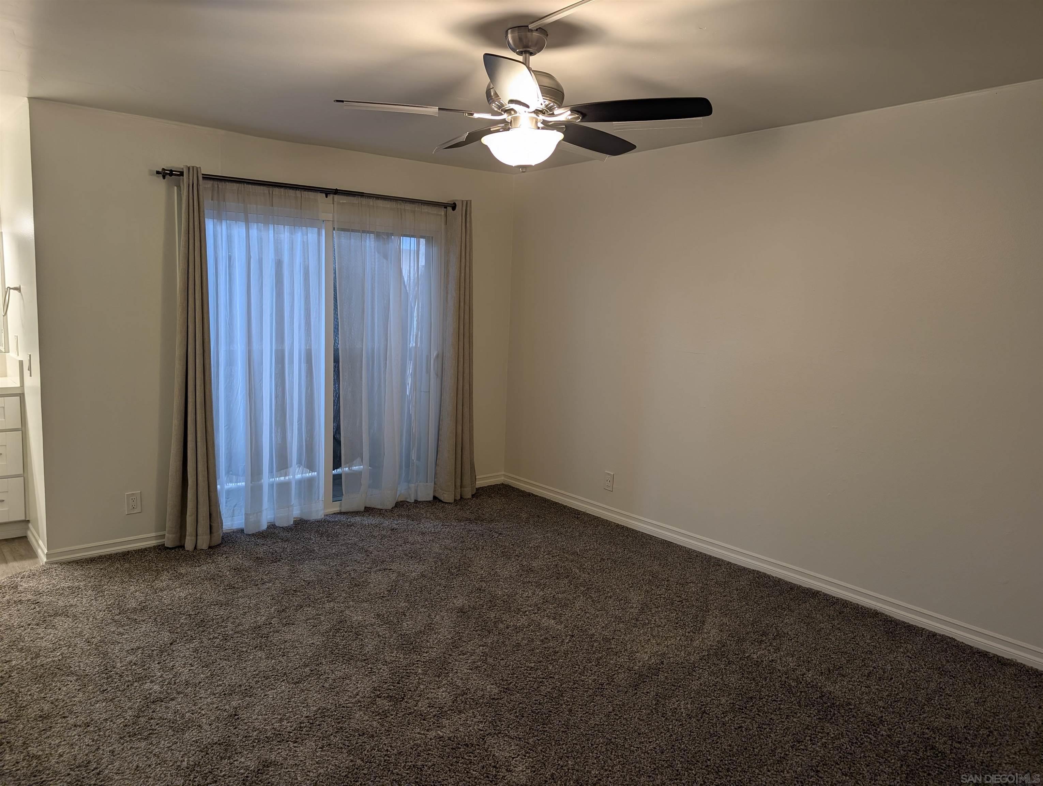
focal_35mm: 24
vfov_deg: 56.9
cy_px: 393
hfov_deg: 71.5
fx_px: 724
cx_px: 522
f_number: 1.68
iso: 41
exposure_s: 1/24
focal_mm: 6.9
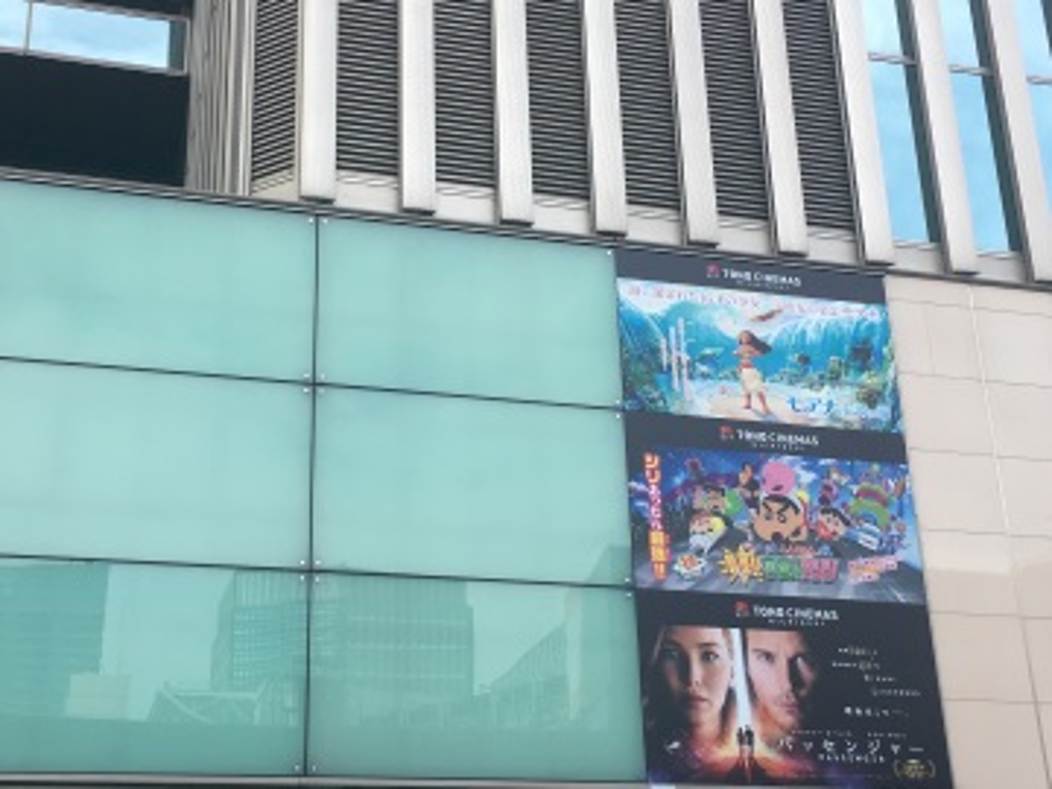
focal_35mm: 29
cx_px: 526
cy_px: 394
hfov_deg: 61.7
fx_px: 881
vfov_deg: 48.2
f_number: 2.2
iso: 25
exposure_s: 1/519
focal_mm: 4.15
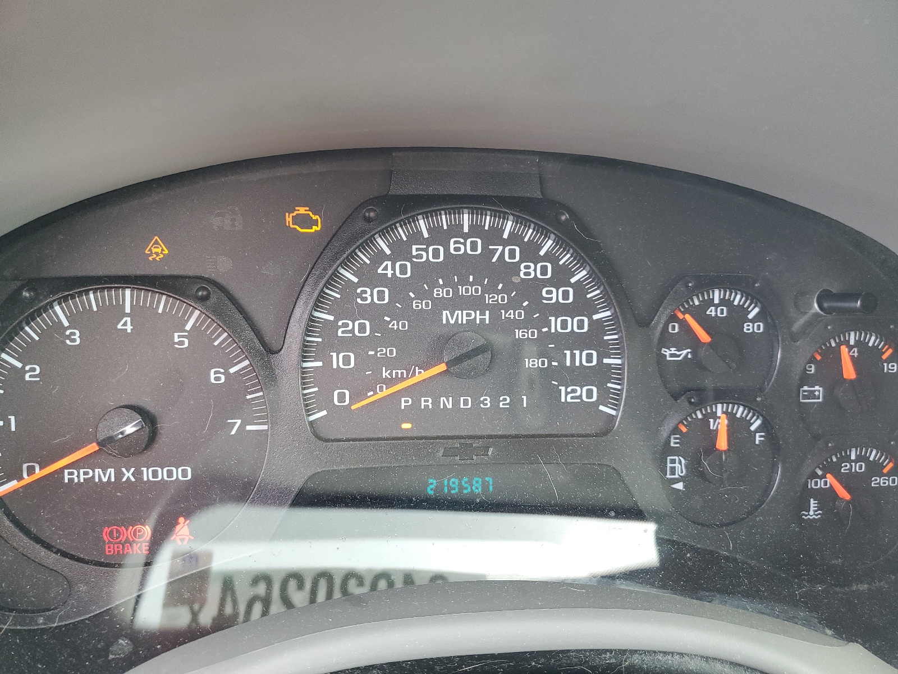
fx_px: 674
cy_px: 337
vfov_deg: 53.1
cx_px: 449
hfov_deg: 67.3
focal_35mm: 26
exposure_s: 1/60.2
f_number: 1.5
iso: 110
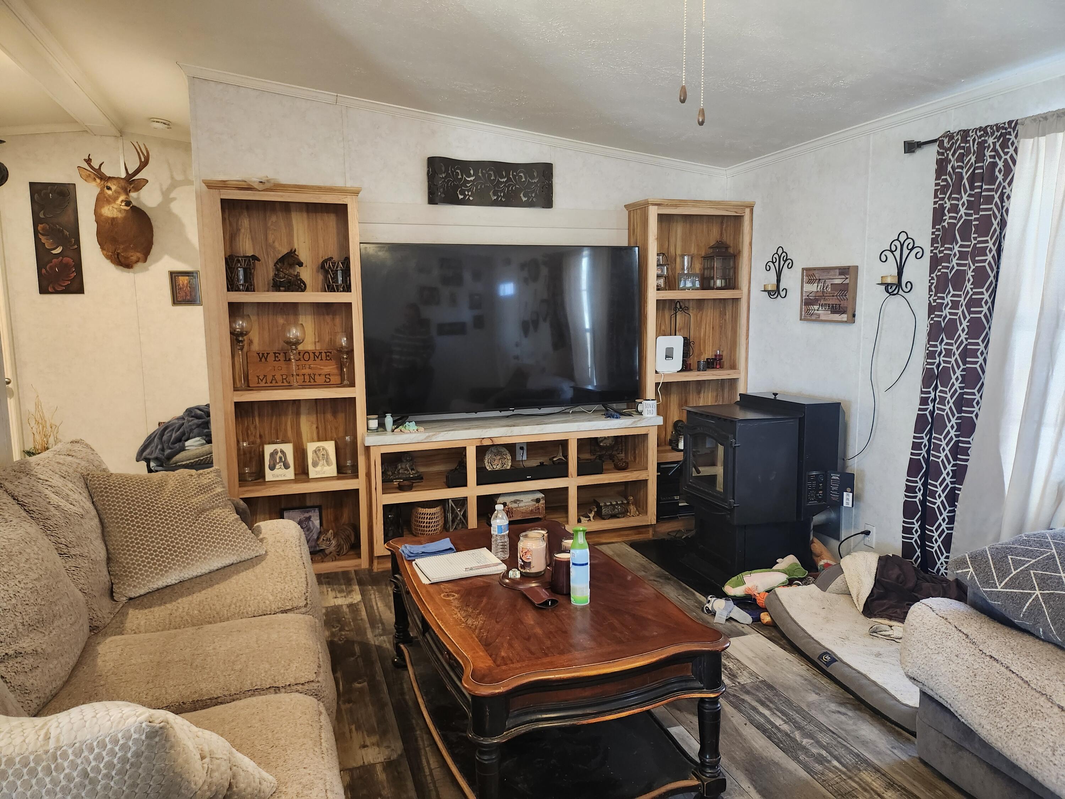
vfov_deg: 56.8
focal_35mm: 24
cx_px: 532
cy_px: 400
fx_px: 738
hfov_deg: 71.6
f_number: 1.8
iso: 640
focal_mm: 5
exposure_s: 1/40
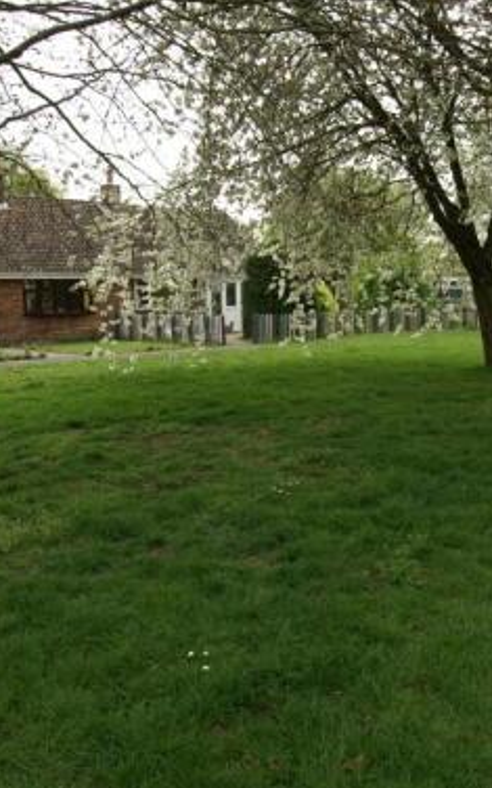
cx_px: 377
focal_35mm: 32
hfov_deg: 38.3
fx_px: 687
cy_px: 354
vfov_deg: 59.5
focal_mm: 12
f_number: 10
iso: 100
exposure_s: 1/60
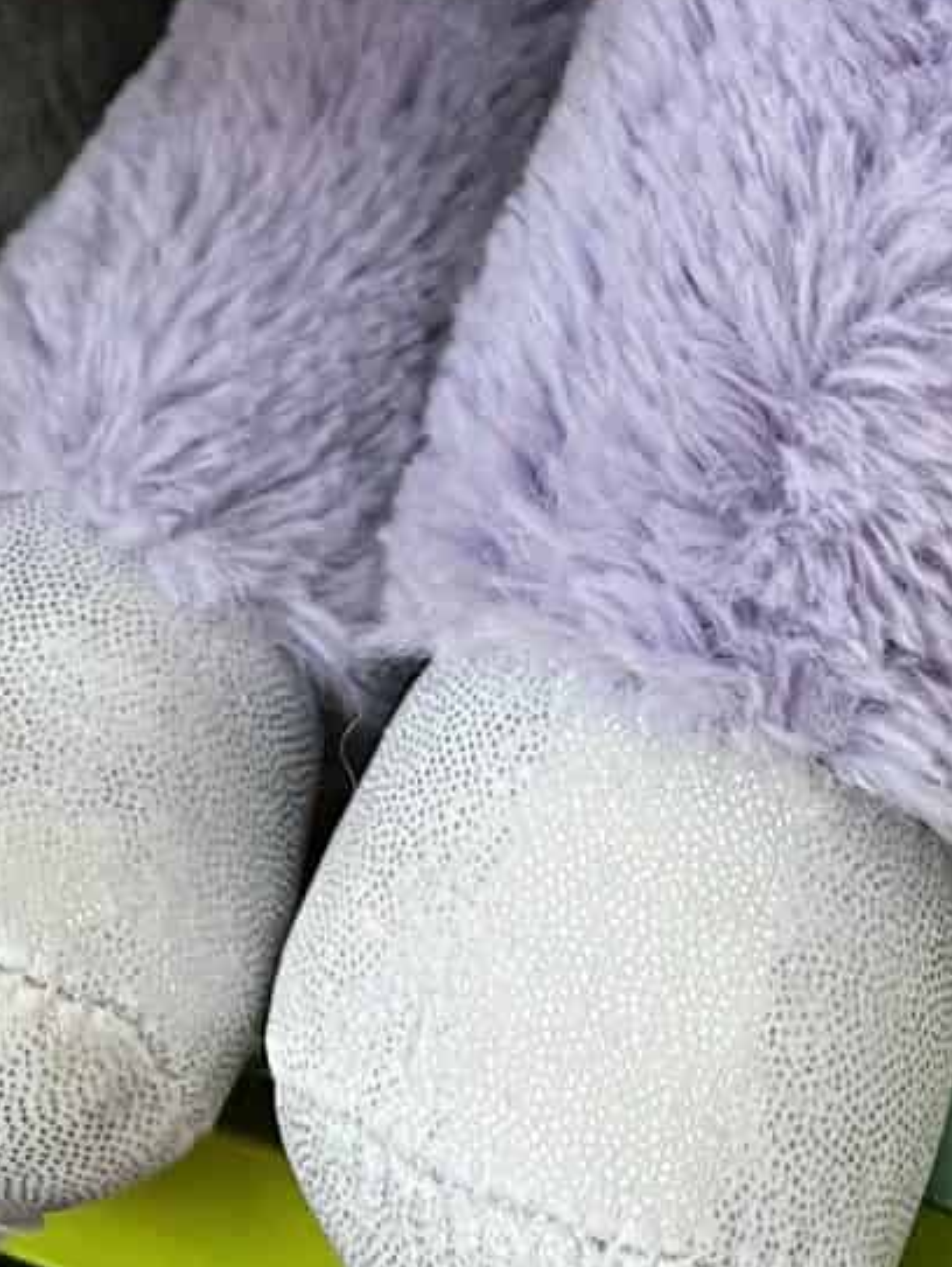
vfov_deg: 17.8
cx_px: -86
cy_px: -667
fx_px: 3589
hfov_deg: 14.8
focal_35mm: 98
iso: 250
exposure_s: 1/60
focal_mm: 5.7
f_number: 1.5
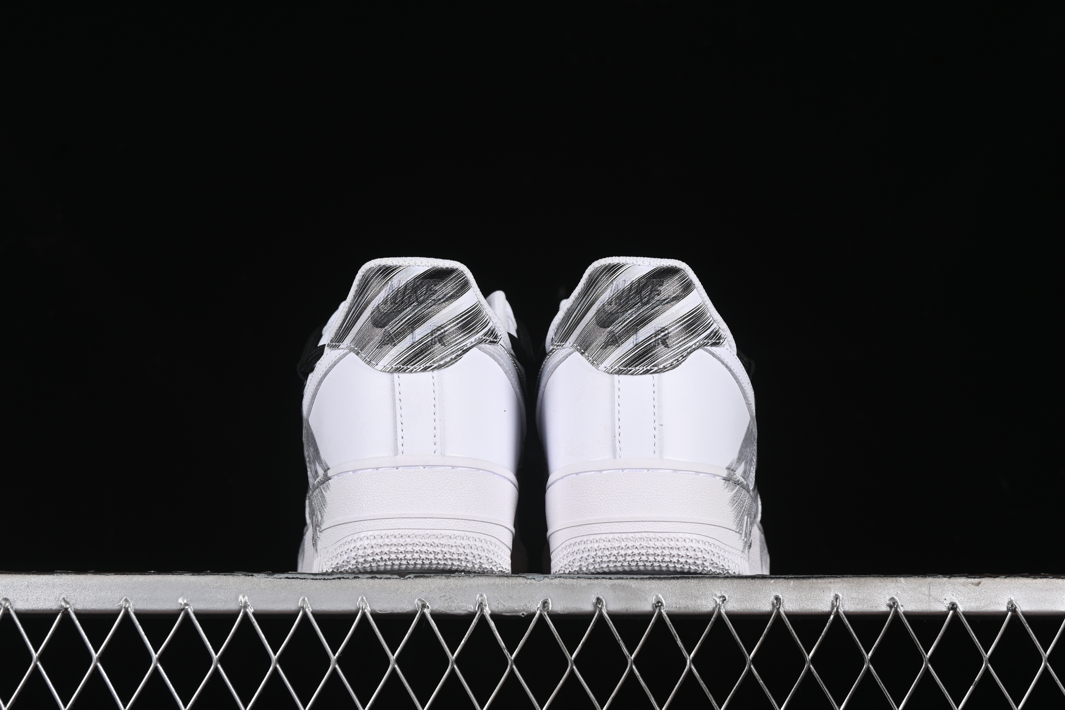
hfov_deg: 27.0
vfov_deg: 18.2
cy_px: 355
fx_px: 2219
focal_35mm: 75
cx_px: 532
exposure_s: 1/100
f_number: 8
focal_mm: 50
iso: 160
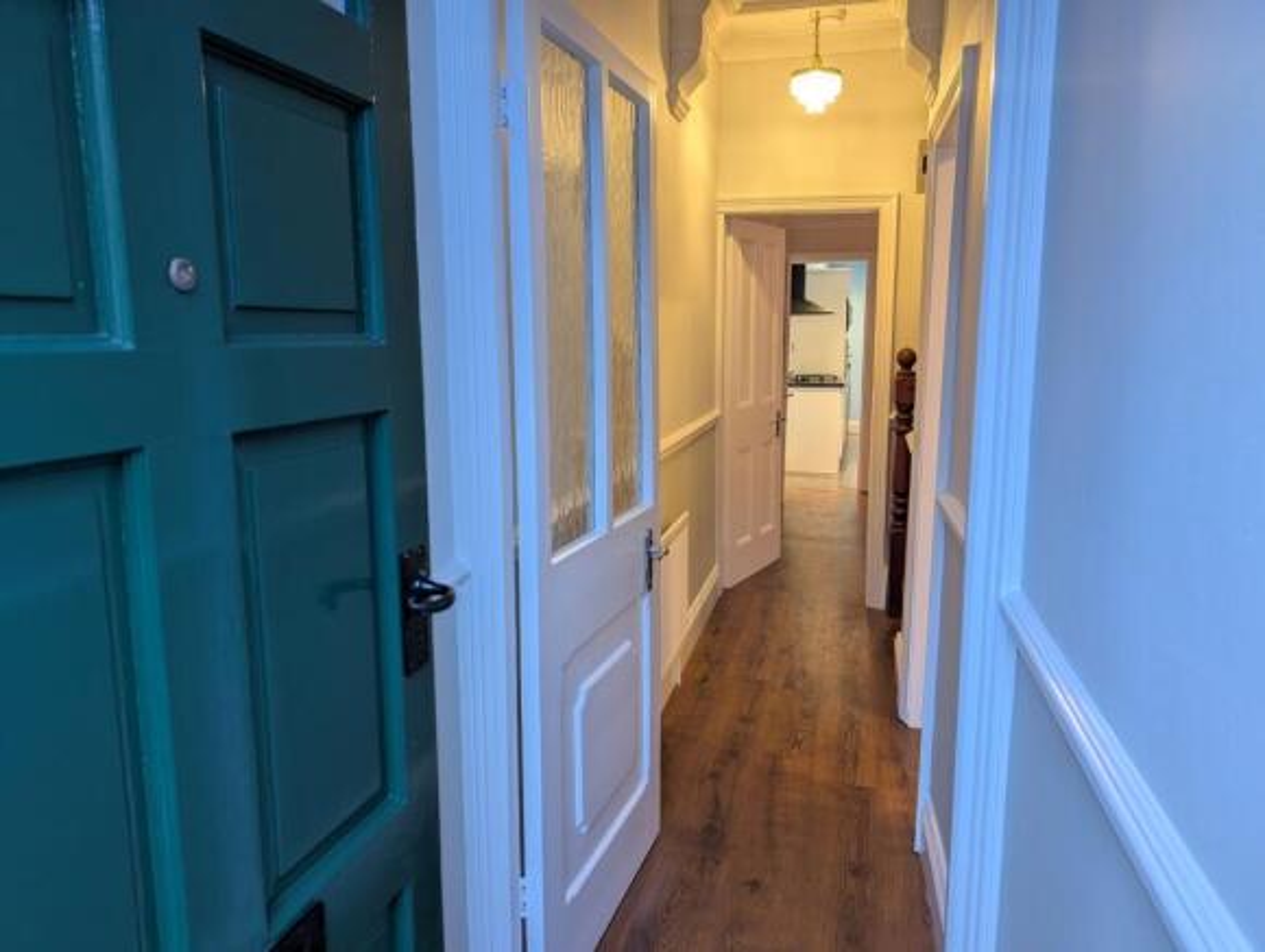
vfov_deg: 57.0
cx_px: 632
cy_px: 476
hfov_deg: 71.5
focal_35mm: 24
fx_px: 879
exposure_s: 1/50
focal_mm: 6.9
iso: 401
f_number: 1.68
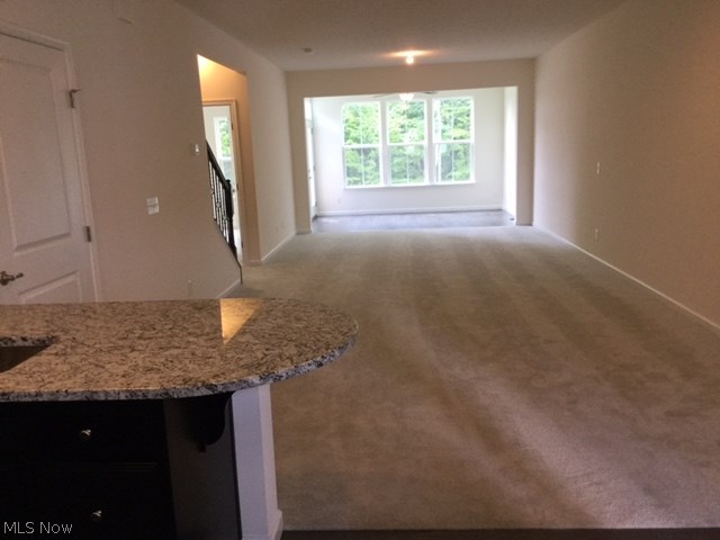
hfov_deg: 58.4
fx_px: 645
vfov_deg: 45.4
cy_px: 270
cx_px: 360
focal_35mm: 31
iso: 50
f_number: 2.4
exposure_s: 1/30
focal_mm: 3.3
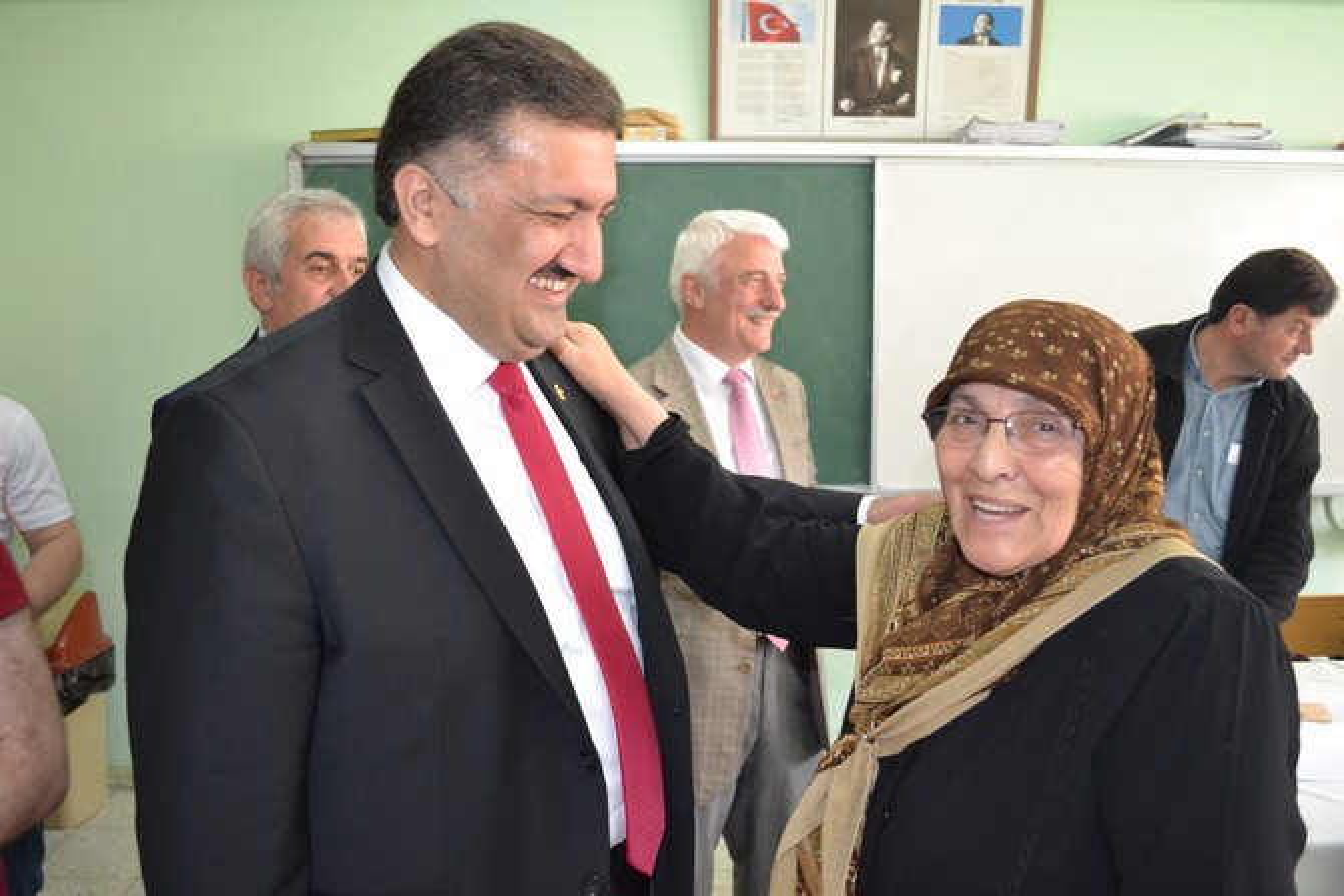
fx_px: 1120
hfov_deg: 61.9
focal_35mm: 30
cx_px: 672
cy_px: 448
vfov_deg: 43.6
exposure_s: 1/60
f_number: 3.8
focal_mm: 20
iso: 1600
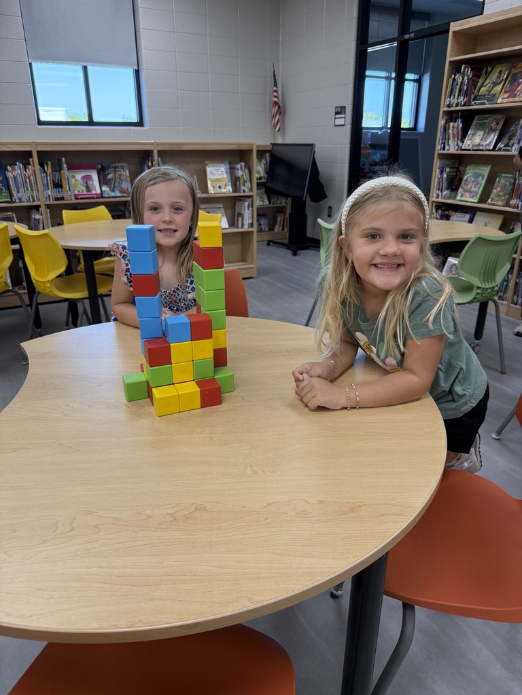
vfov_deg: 71.6
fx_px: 483
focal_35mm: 24
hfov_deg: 56.8
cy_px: 348
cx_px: 261
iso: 200
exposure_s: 1/206
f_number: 1.78
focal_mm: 6.76
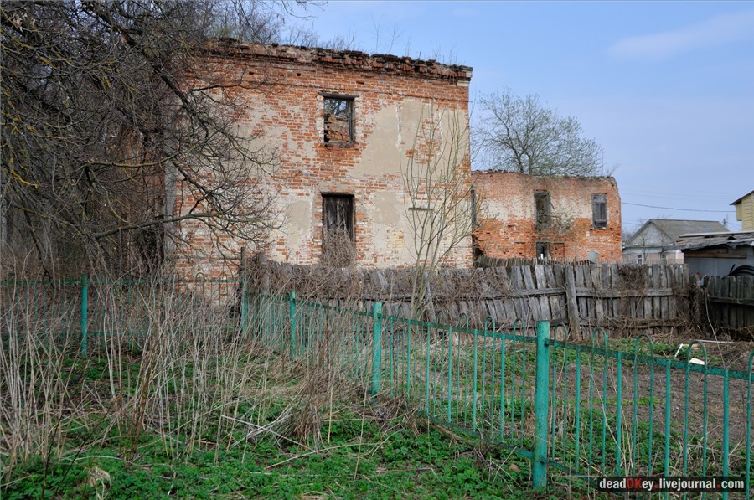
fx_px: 753
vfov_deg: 36.8
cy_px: 250
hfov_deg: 53.2
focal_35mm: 36
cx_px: 377
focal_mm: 24
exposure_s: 1/500
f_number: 6.3
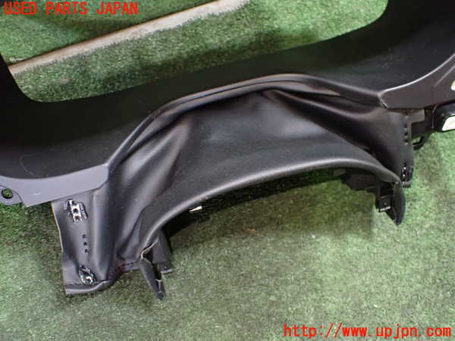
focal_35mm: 30
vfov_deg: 46.8
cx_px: 228
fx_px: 394
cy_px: 170
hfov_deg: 60.0
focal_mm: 5.4
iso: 800
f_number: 2.3
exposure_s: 1/50
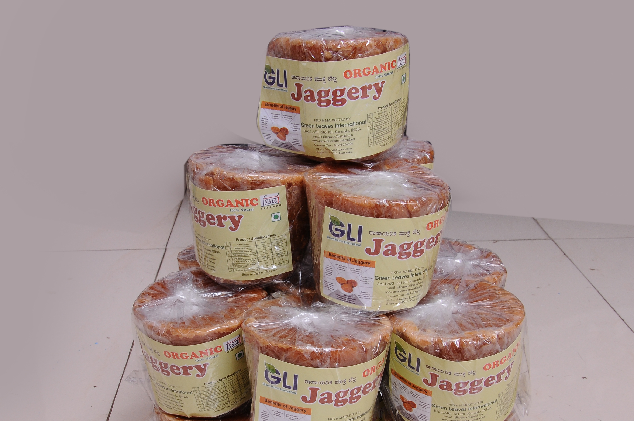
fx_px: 985
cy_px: 284
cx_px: 302
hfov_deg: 35.7
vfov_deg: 24.0
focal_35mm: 56
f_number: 10
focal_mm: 26
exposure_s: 1/125
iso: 250
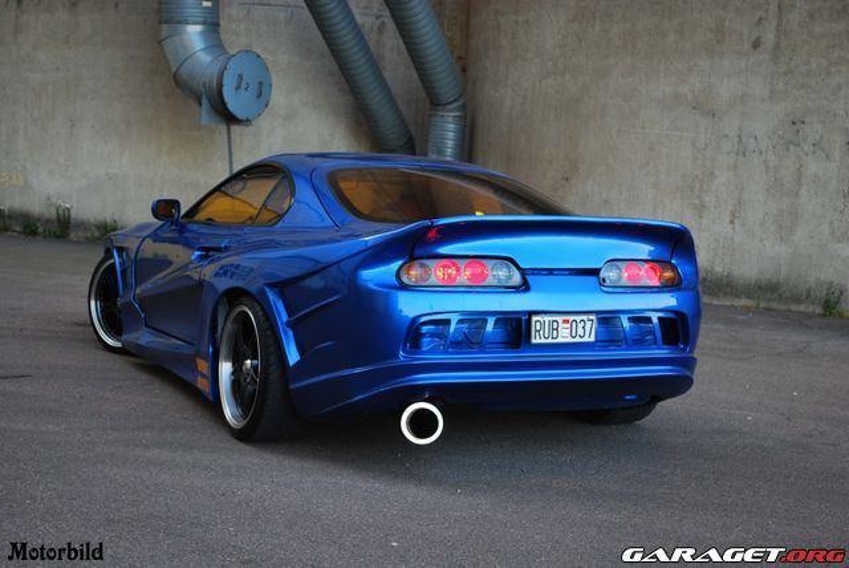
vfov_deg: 23.8
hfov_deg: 35.0
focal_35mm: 57
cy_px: 284
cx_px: 424
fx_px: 1345
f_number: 5.3
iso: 200
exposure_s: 1/50
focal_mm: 38
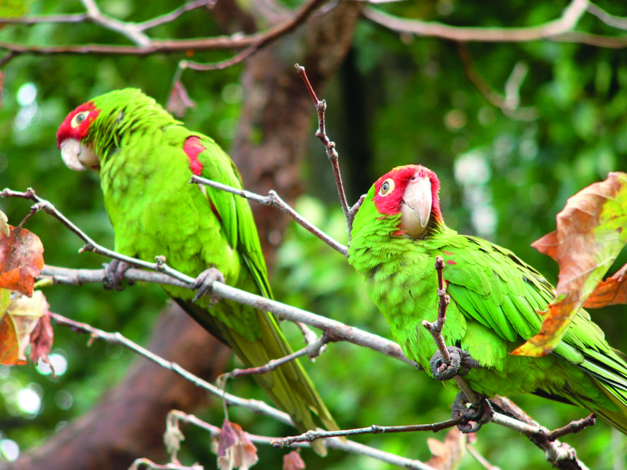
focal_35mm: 240
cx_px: 314
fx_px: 4347
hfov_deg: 8.2
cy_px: 235
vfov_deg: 6.2
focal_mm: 39.9
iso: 50
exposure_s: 1/40
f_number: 2.8
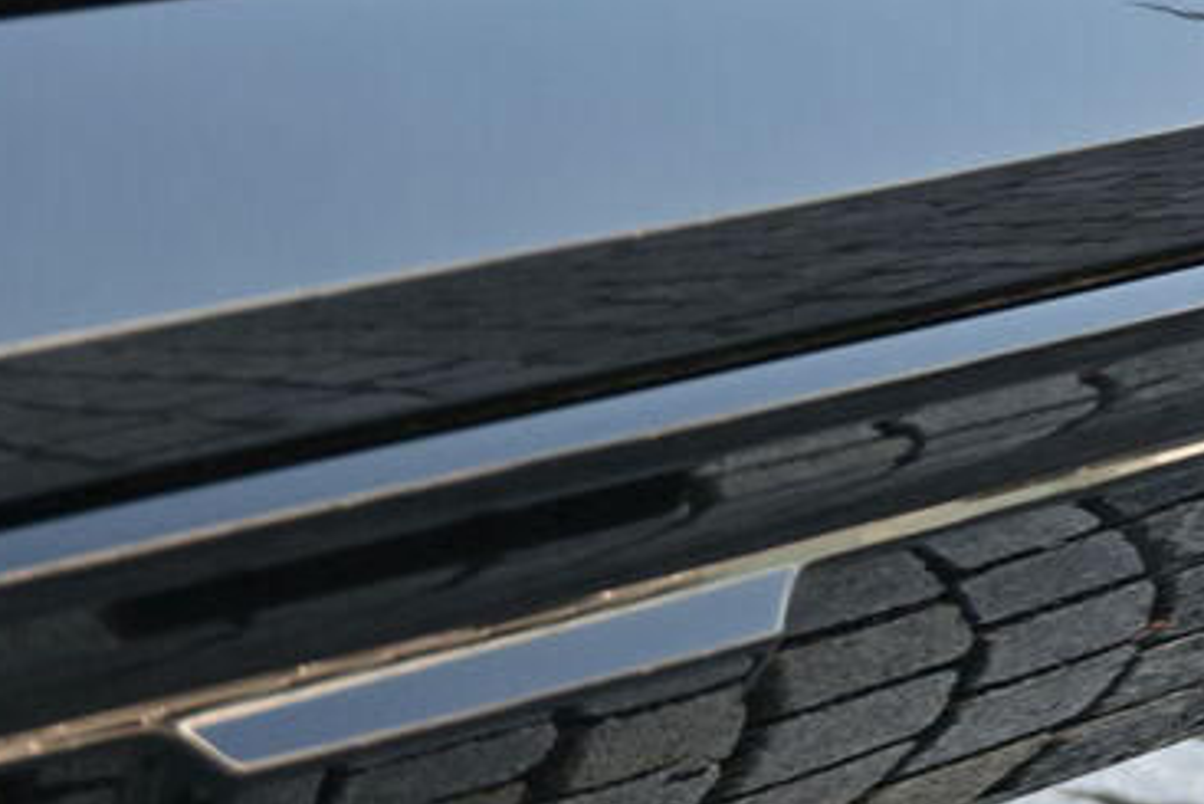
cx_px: 1450
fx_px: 6166
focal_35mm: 184
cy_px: -85
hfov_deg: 10.9
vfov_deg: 7.4
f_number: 6
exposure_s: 1/100
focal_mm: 47
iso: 100
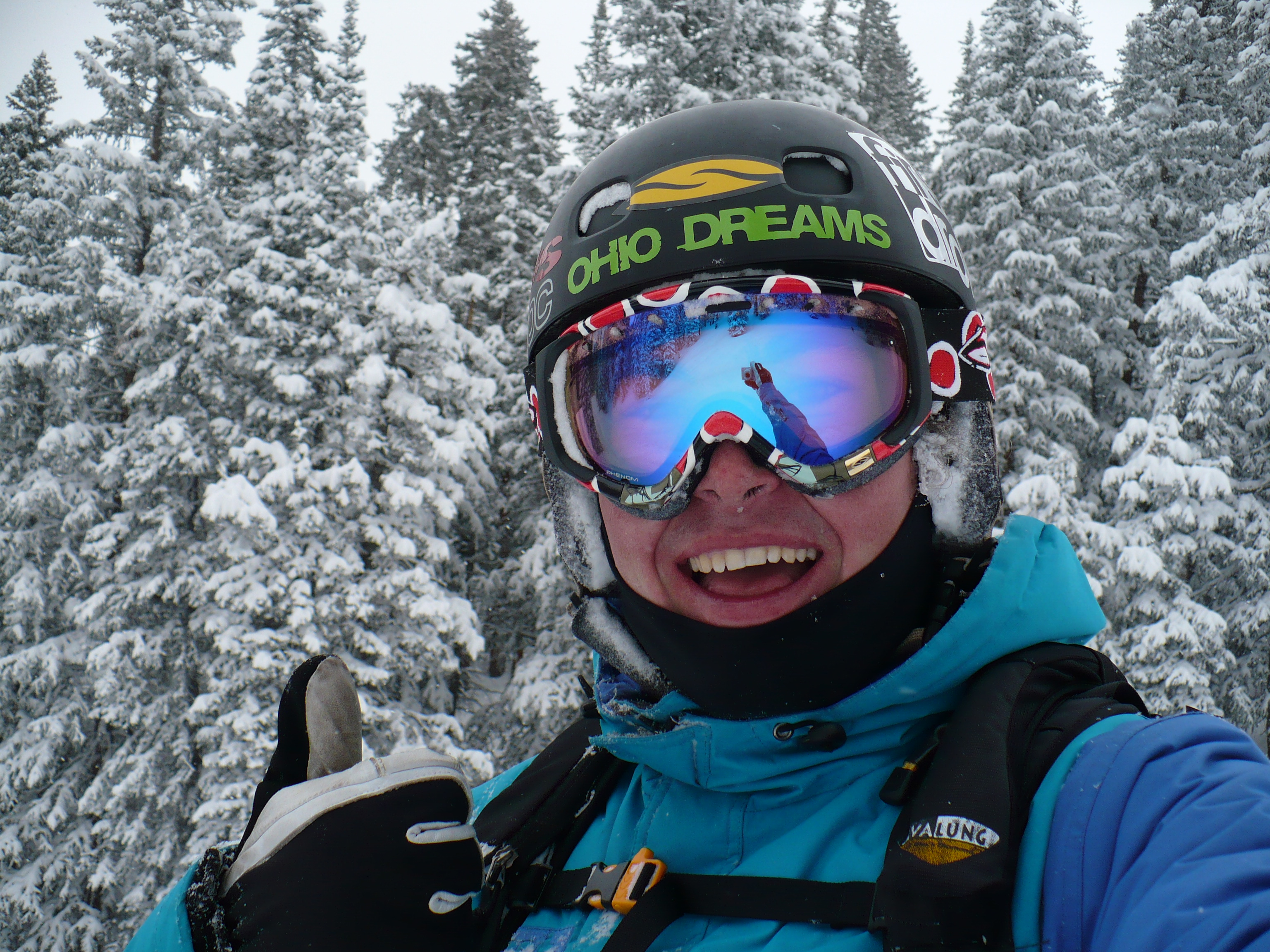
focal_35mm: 37
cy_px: 476
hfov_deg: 50.1
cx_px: 635
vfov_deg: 38.7
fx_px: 1357
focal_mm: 6.1
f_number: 2.8
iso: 100
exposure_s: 1/800
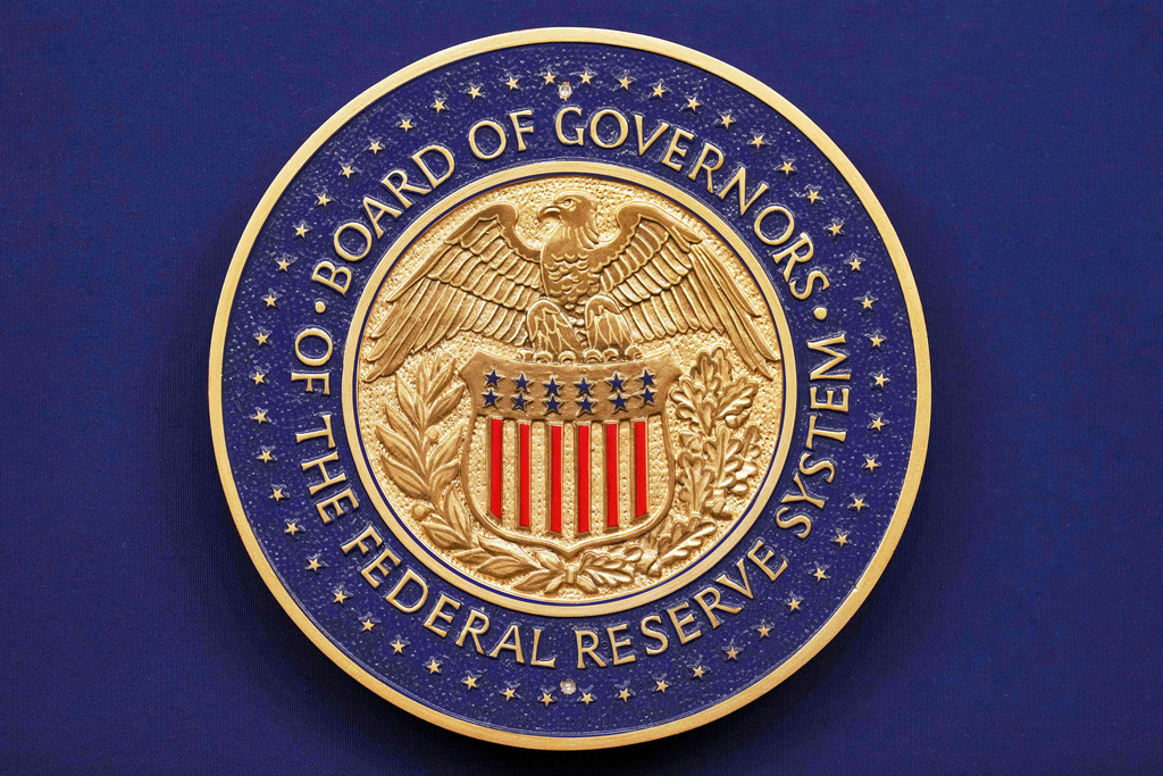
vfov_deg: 6.9
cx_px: 582
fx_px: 6462
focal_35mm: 200
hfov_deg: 10.3
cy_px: 388
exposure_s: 1/1250
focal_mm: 200
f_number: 4
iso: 3200
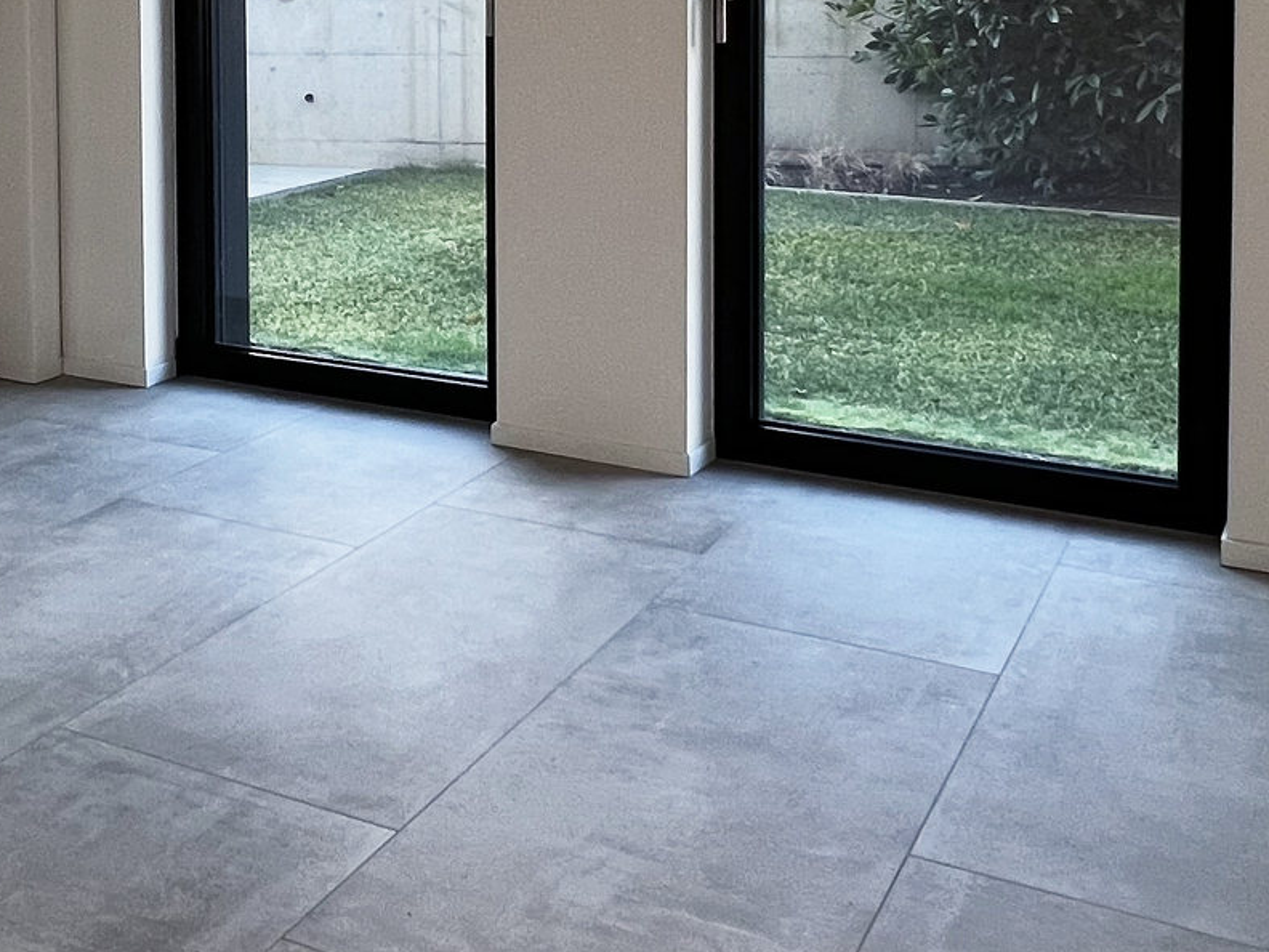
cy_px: 123
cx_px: 361
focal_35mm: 42
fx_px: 1540
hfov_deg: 43.7
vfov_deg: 32.9
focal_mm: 1.57
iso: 125
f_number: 1.8
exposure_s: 1/126
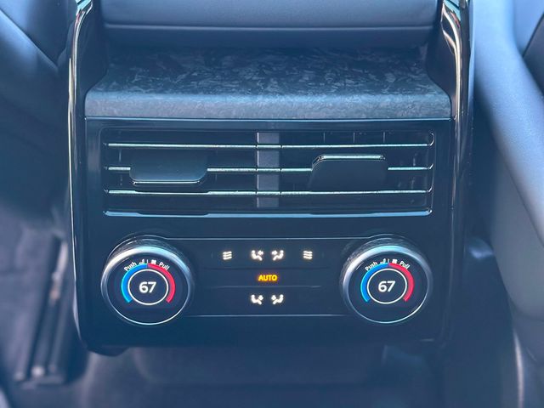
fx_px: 754
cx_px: 272
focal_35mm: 48
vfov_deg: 30.3
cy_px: 204
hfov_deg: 39.7
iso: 640
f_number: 1.78
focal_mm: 6.86
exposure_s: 1/30
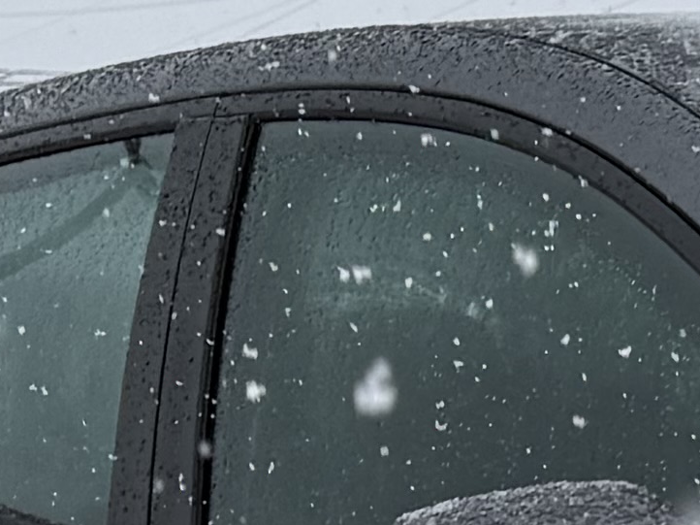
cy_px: 1163
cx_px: 1444
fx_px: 3841
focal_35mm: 190
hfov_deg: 9.6
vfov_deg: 7.4
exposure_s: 1/654
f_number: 1.78
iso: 80
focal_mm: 6.76
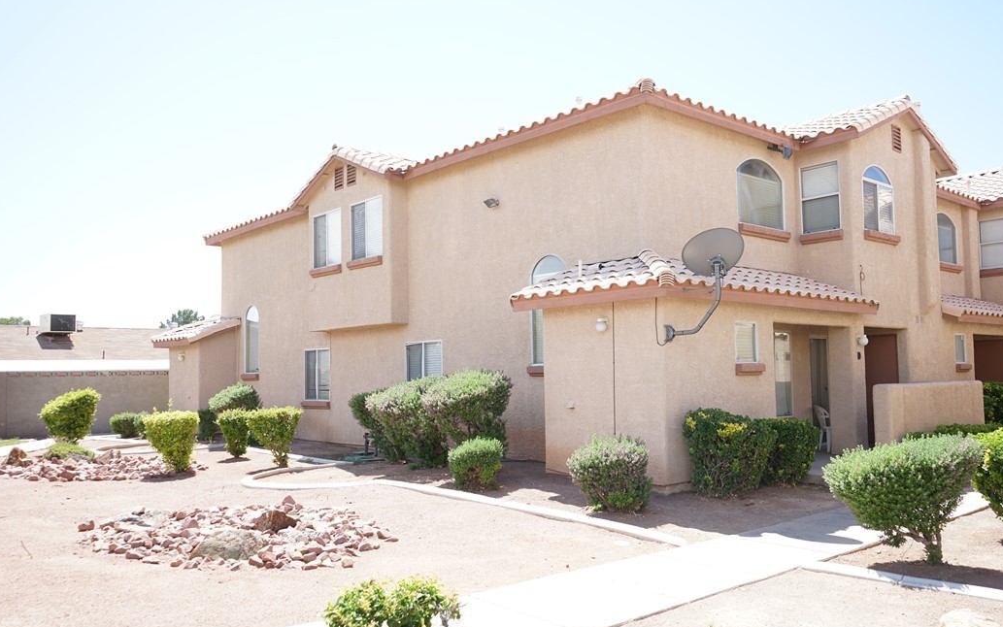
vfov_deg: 41.8
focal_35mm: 30
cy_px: 325
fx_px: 820
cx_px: 502
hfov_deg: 62.9
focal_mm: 28
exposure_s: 1/250
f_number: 5.6
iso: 160
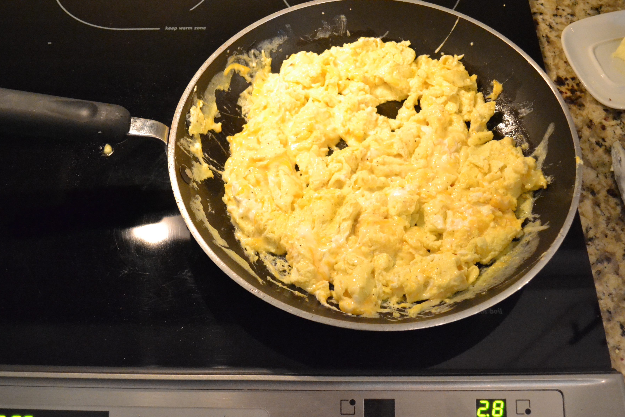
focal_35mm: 35
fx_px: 608
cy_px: 236
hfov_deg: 54.4
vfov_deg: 37.8
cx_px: 310
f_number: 3.5
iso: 3200
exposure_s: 1/30
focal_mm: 18
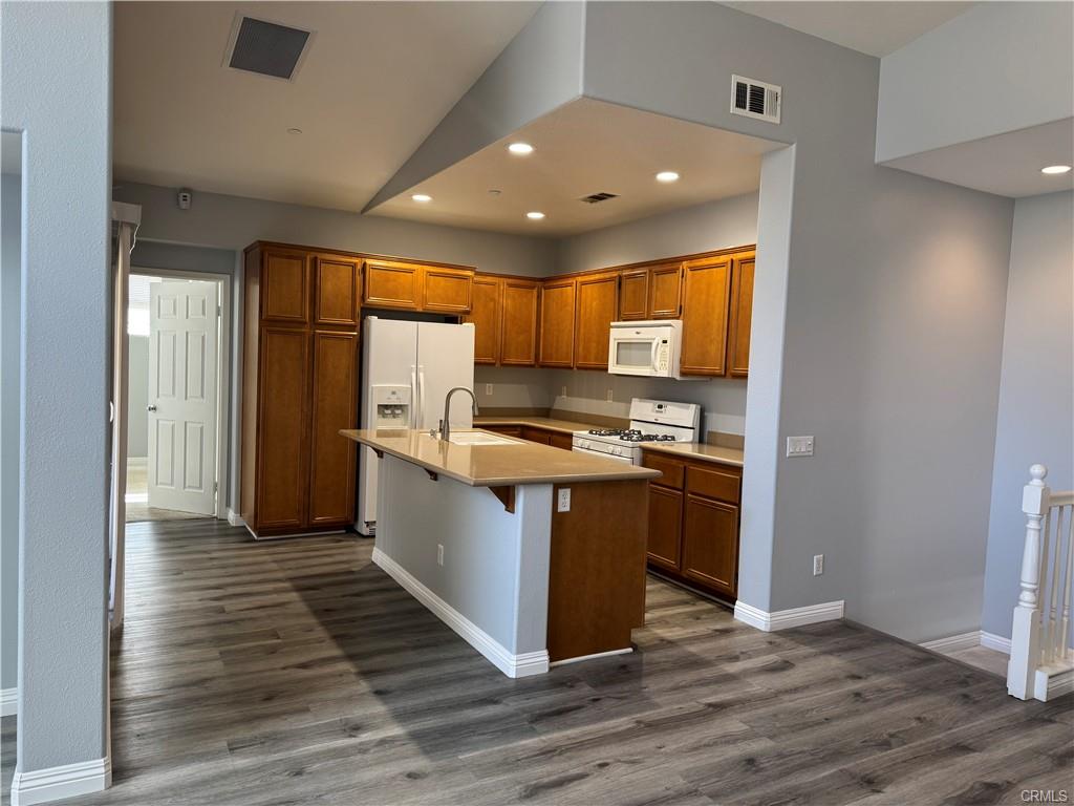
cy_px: 403
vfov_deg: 56.8
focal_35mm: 24
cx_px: 537
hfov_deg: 71.6
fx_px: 745
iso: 125
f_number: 1.78
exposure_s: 1/60
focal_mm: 6.76
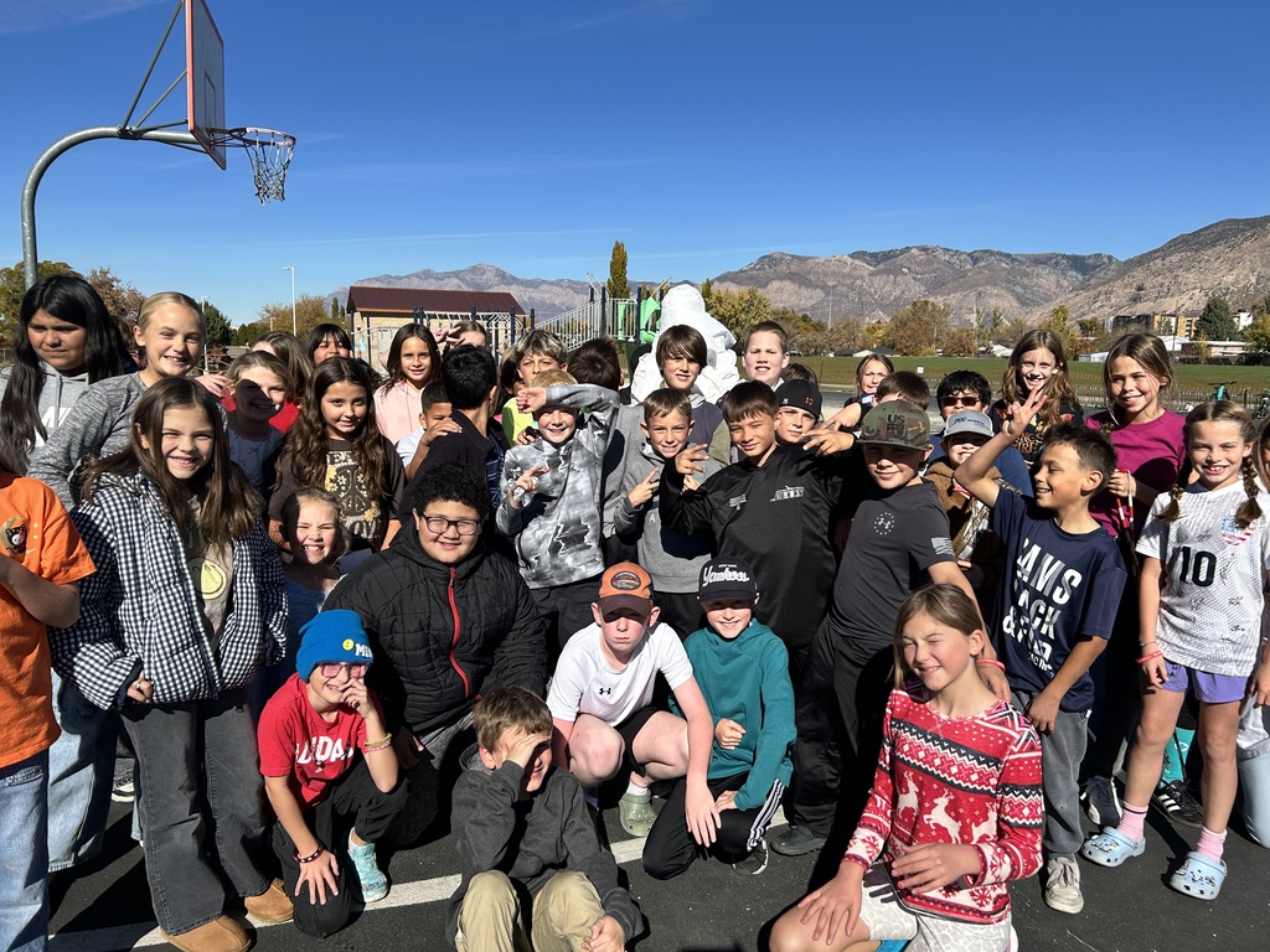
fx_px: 954
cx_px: 635
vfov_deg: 53.1
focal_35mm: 26
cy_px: 476
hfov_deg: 67.3
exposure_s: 1/4831
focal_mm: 5.7
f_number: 1.5
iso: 50
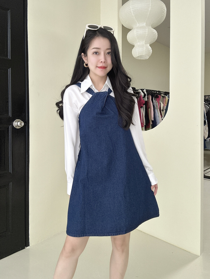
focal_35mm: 23
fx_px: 186
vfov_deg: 73.9
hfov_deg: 58.9
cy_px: 140
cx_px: 105
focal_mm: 2.69
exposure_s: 1/60
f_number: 1.9
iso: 100
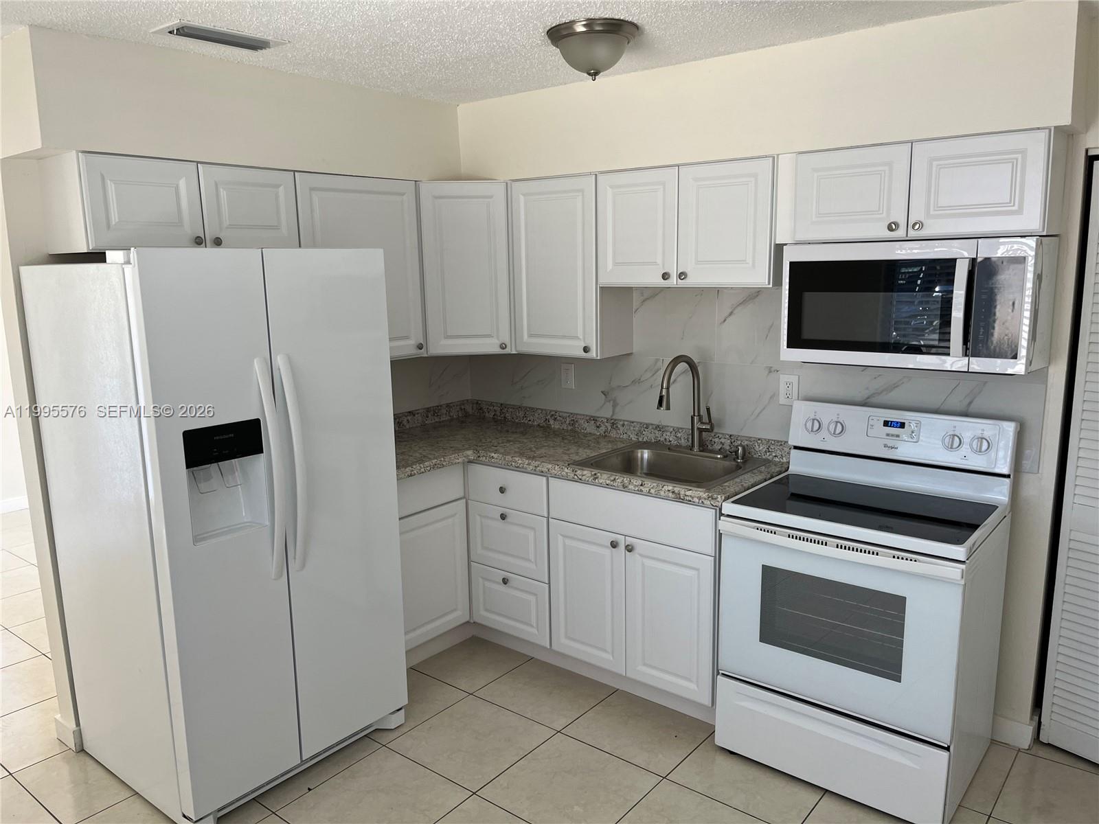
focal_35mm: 26
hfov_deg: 67.3
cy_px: 412
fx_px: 825
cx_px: 550
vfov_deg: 53.1
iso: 64
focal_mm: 5.1
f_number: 1.6
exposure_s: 1/121
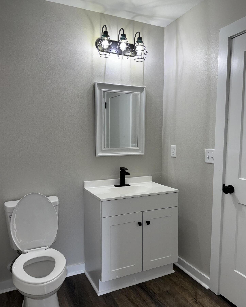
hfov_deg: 54.9
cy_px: 162
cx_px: 122
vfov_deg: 66.0
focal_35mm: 26
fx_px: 237
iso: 64
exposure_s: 1/120
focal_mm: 6.76
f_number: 1.78
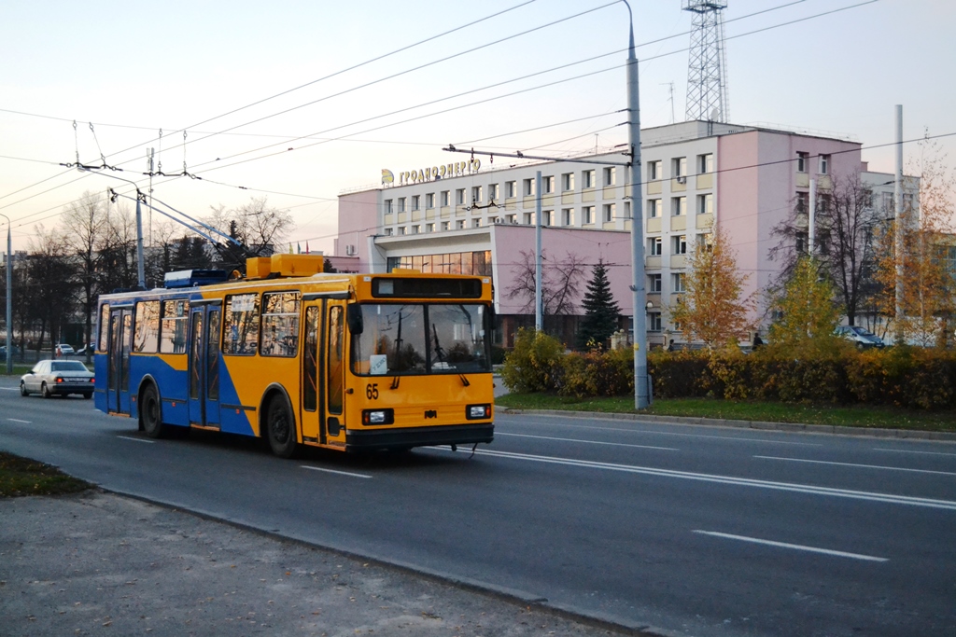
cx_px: 478
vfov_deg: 28.1
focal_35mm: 48
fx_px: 1275
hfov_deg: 41.1
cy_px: 318
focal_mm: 32
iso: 3200
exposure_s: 1/320
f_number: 4.8
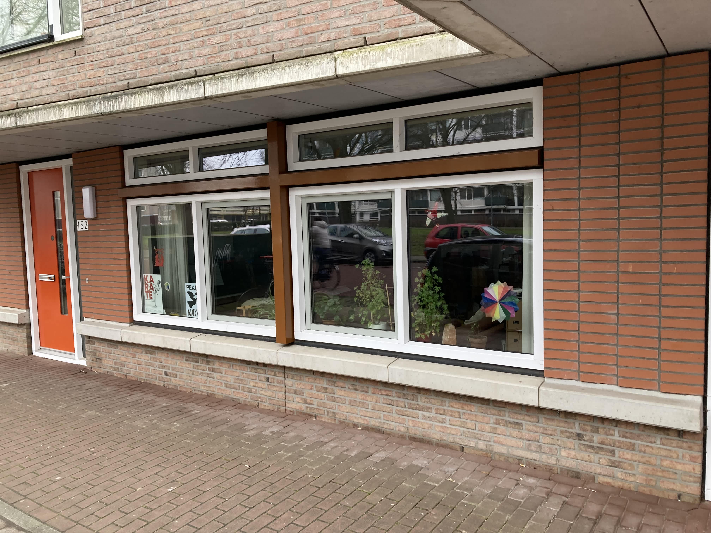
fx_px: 575
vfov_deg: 49.7
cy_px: 266
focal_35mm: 28
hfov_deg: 63.4
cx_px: 356
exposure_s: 1/121
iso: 50
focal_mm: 4
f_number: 1.8
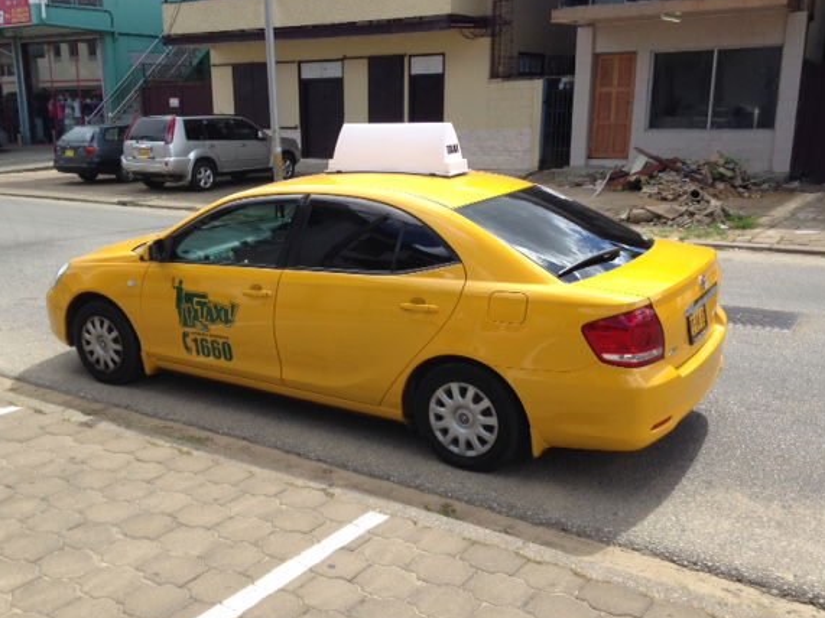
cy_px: 309
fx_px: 882
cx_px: 381
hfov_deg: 50.1
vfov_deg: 38.7
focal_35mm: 37
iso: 50
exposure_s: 1/686
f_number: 2.4
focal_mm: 4.12
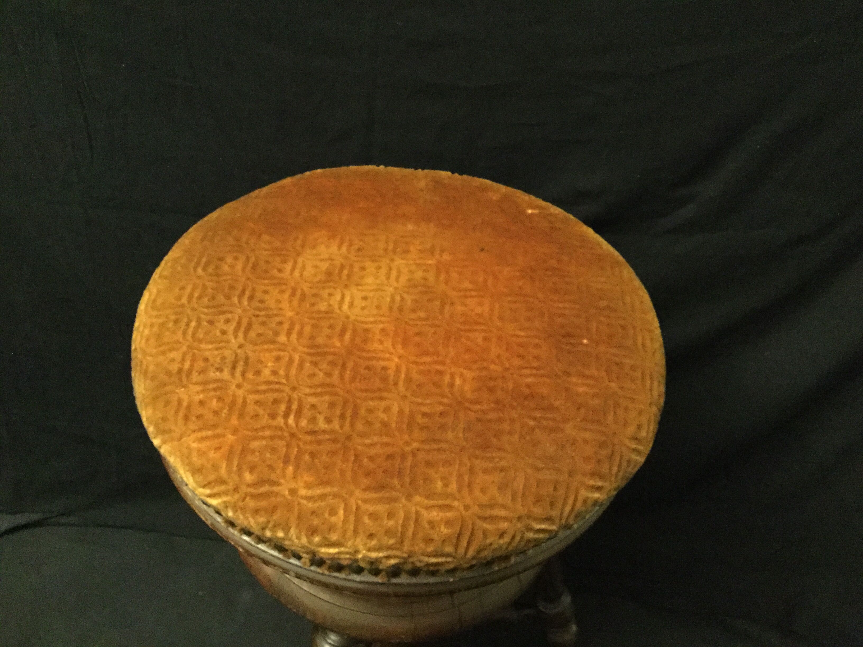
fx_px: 773
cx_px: 432
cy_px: 324
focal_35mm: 31
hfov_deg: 58.4
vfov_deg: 45.4
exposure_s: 1/17
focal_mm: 3.3
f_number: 2.4
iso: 800
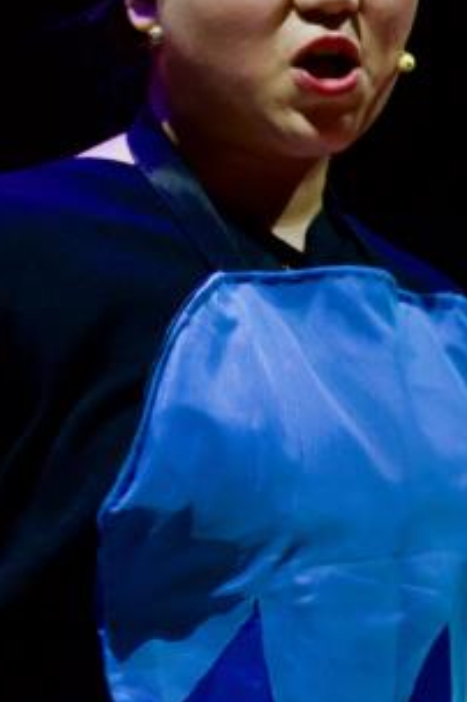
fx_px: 14938
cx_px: 30
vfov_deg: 2.7
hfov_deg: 1.8
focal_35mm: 766
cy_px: 170
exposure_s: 1/125
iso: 2500
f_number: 6.3
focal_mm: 282
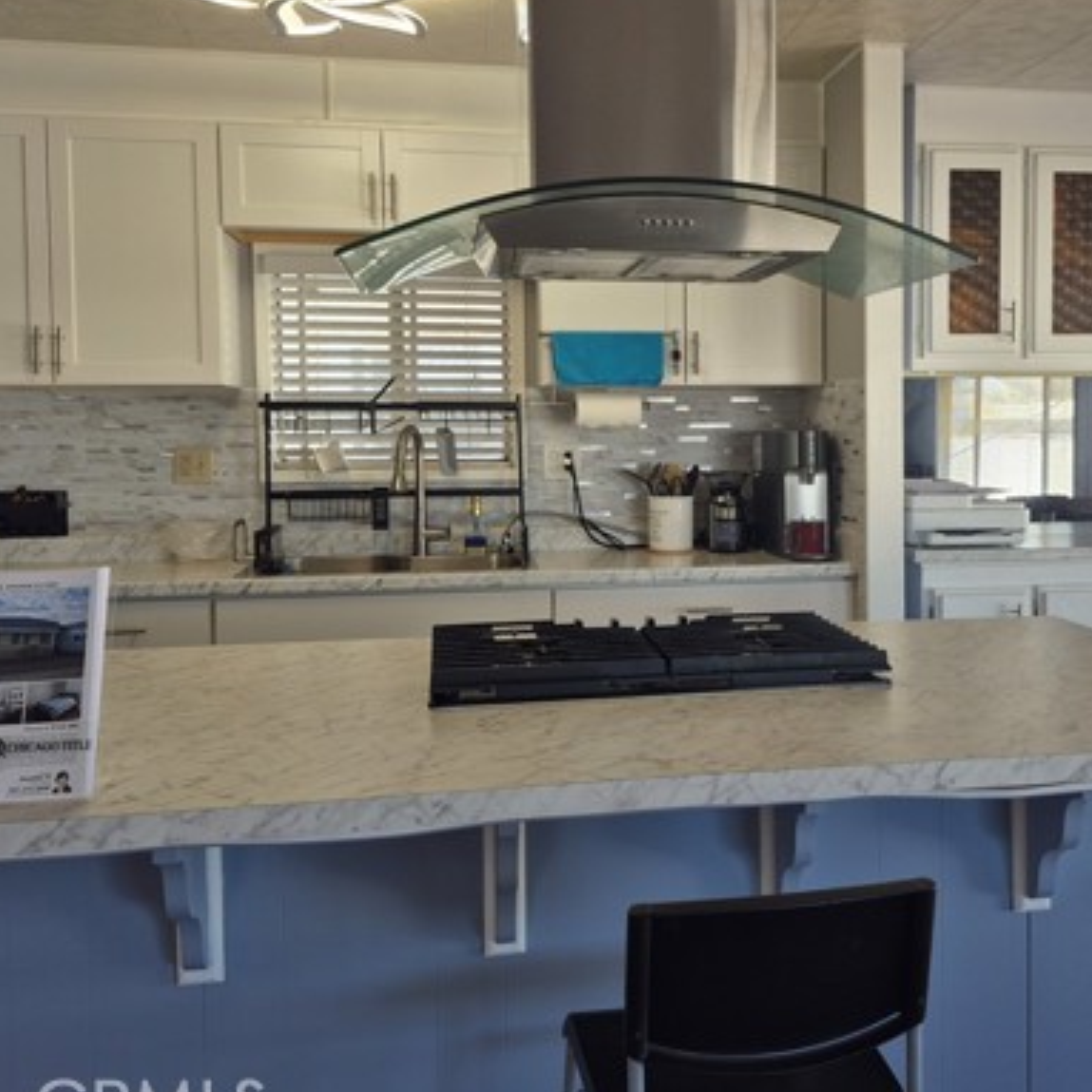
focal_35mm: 34
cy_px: 462
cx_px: 704
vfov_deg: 48.3
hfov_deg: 47.8
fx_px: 1213
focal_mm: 5.4
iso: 40
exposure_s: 1/159
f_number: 1.8
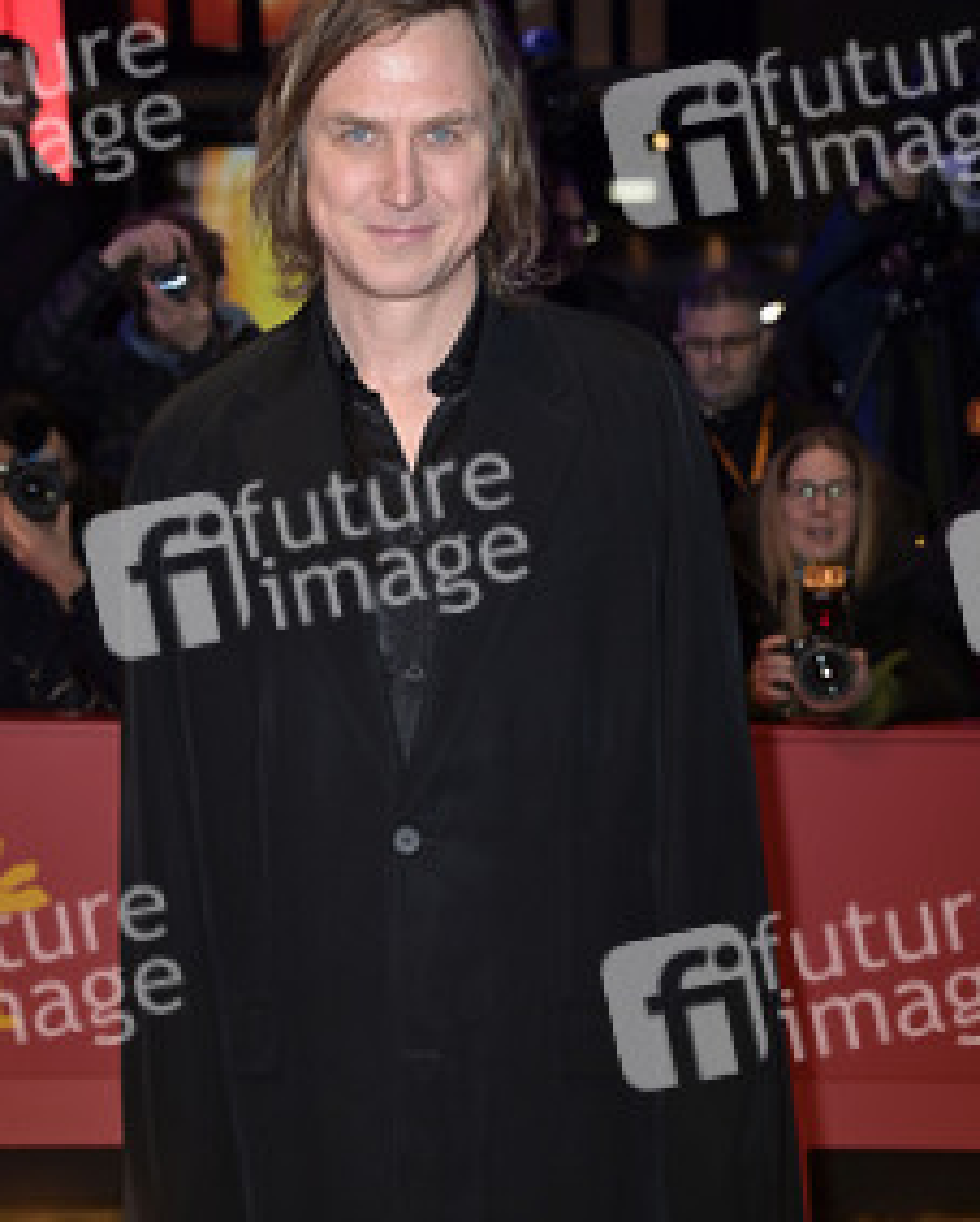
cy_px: 773
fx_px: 3258
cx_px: 432
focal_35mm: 90
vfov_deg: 21.2
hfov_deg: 17.1
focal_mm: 68
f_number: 5.6
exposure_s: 1/200
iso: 800
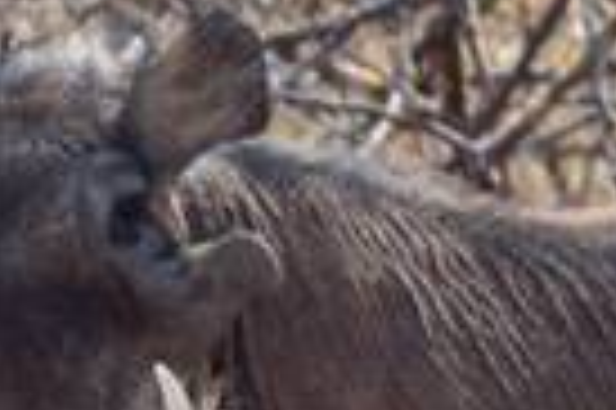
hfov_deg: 0.7
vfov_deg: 0.4
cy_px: 606
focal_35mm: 3061
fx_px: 52314
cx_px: 773
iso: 320
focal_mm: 400
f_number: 5.6
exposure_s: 1/400
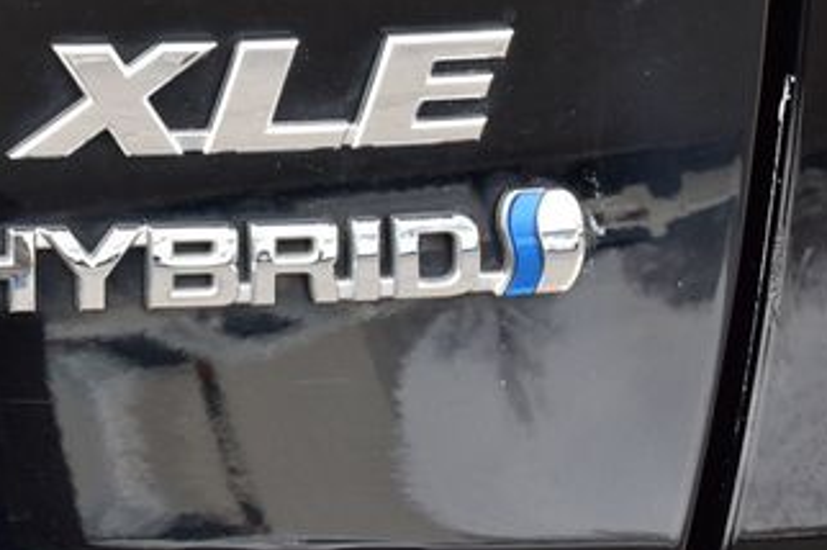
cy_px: 146
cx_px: 62
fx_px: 3763
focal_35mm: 164
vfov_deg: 8.3
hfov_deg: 12.4
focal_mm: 55
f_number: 8
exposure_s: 1/80
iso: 400
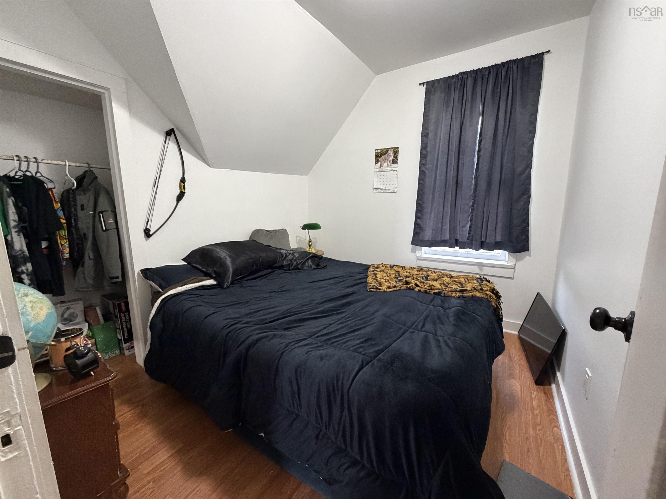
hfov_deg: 102.1
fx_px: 269
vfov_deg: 85.7
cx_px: 333
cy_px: 250
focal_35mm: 14
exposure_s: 1/60
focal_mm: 2.22
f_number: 2.2
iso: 500
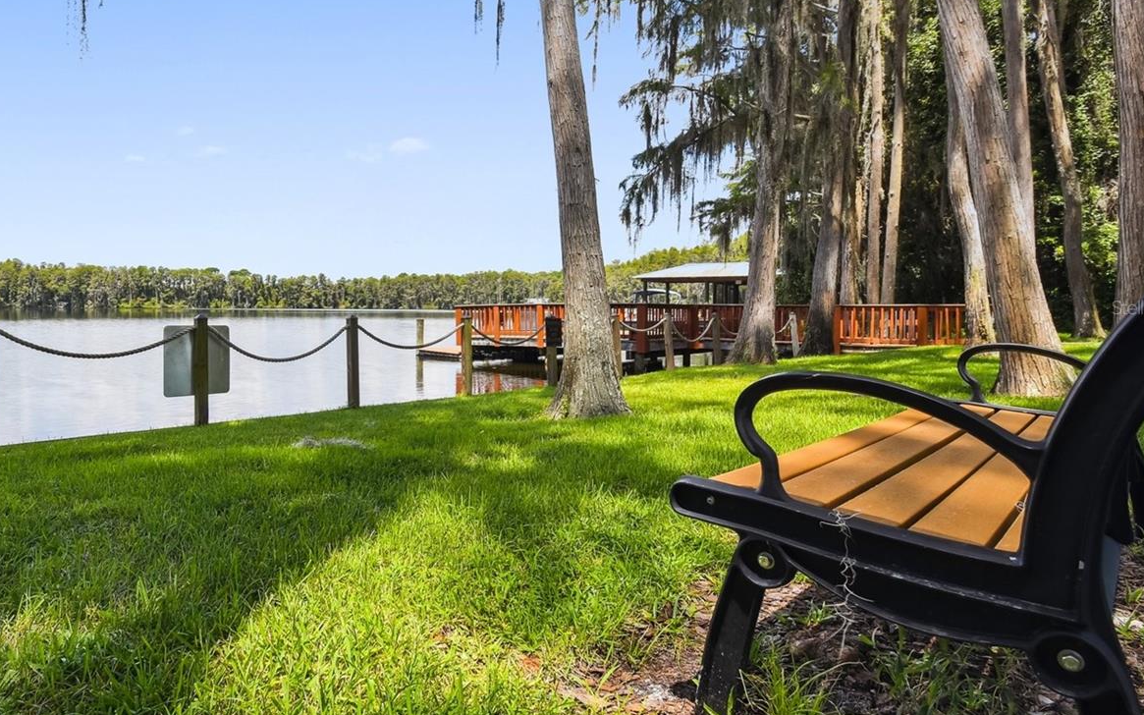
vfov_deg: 57.0
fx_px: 655
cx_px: 413
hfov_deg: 80.4
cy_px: 307
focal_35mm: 21
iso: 100
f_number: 7.1
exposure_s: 1/400
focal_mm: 10
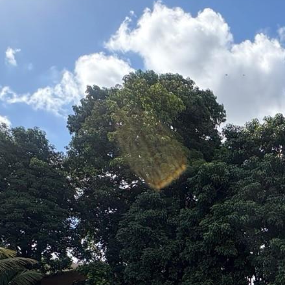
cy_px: 348
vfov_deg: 31.1
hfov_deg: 33.2
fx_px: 419
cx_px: 306
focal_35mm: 45
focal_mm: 2.22
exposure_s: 1/831
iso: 40
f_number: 2.2
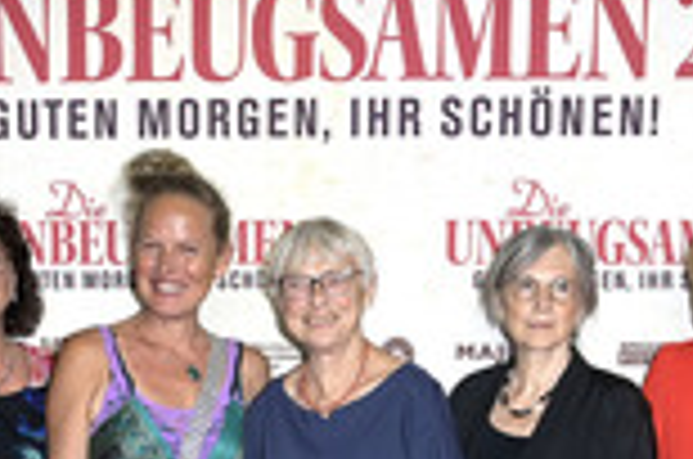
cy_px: 572
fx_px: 1748
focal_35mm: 91
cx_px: 358
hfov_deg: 22.4
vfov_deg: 14.4
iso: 1000
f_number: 5.6
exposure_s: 1/250
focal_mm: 31
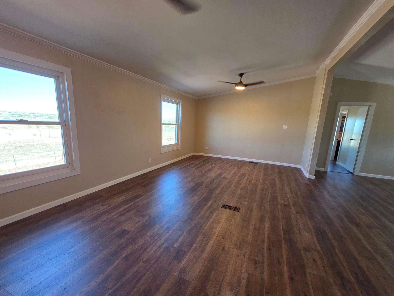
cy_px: 158
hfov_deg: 102.0
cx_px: 205
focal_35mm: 14
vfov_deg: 85.6
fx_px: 159
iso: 160
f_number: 1.9
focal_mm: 2.2
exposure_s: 1/60
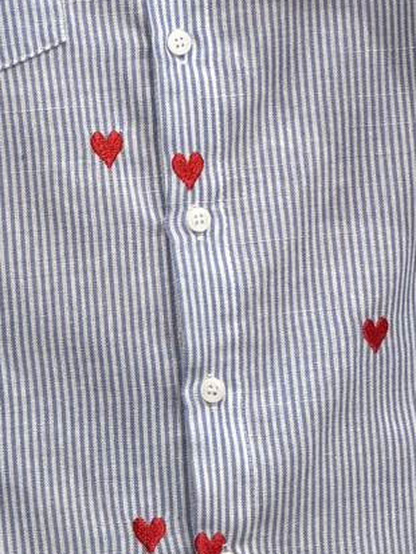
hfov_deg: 4.3
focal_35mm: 346
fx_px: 5541
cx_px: 150
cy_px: 157
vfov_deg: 5.7
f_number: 2.8
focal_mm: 16.89
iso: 100
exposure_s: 1/121
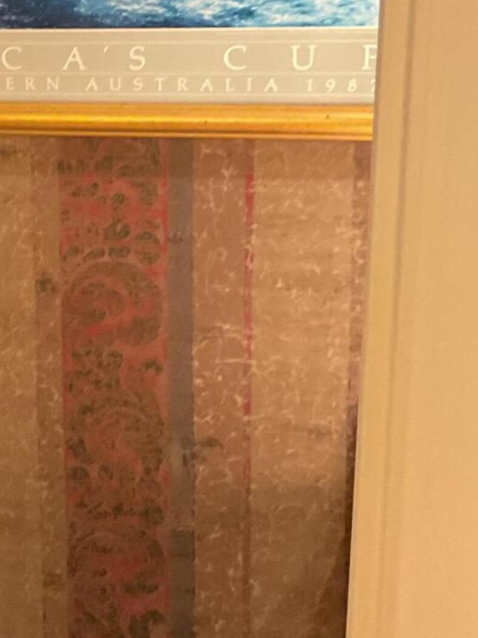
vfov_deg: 23.5
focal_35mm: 83
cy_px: 235
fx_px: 1529
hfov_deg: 16.6
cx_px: -182
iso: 250
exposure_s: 1/40
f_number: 1.8
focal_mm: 3
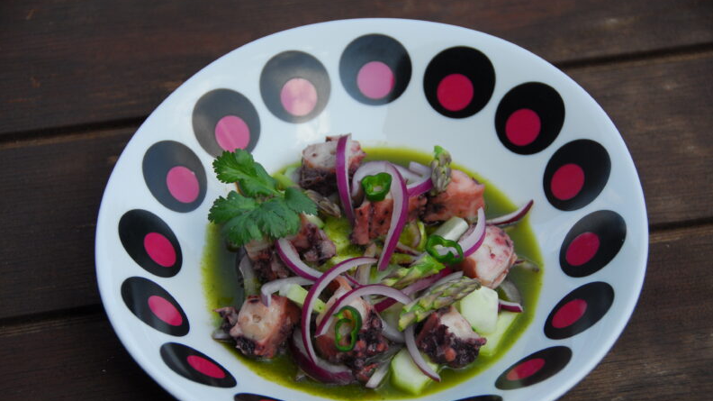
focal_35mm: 111
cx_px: 358
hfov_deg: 19.3
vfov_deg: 10.9
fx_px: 2098
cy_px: 228
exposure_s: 1/250
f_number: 5
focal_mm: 70
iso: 200
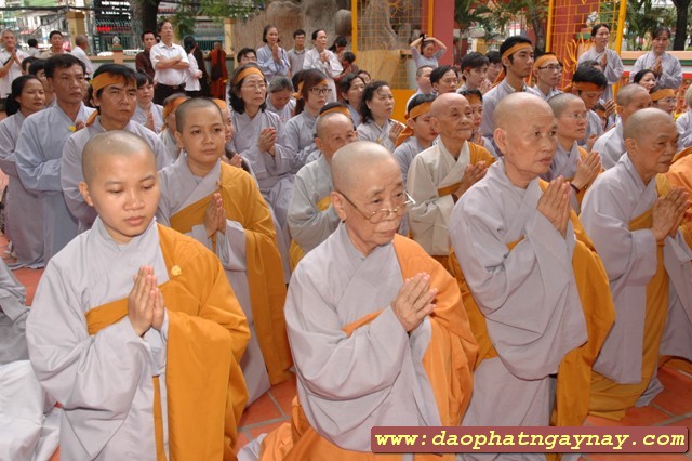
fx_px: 692
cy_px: 230
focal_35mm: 36
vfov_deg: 36.8
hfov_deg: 53.2
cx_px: 346
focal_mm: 24
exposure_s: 1/125
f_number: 5.6
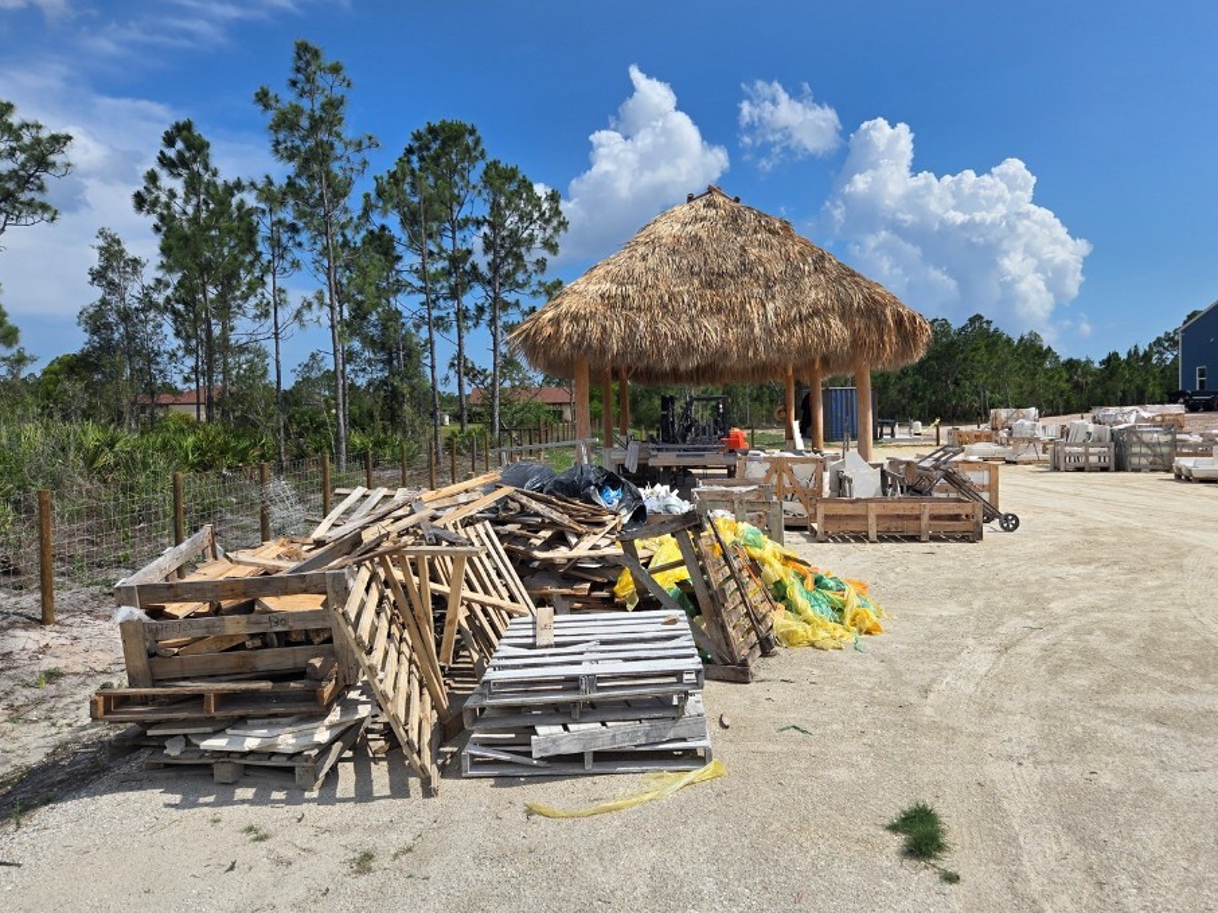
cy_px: 444
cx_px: 655
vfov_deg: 53.0
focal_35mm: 26
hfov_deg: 67.2
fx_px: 915
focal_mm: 5.4
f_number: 1.8
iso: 25
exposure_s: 1/3512
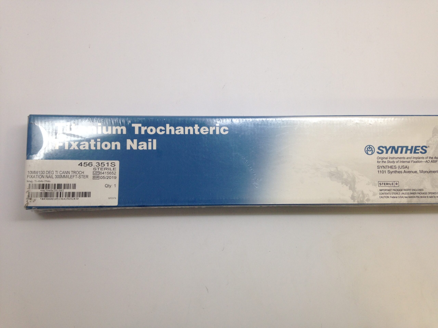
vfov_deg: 42.9
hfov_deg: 55.4
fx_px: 418
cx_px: 219
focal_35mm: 33
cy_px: 164
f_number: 2.4
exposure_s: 1/60
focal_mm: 4.12
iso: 50
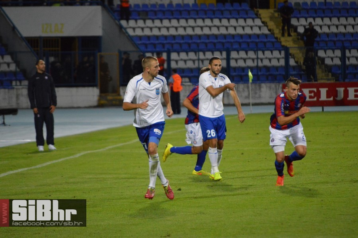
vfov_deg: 4.6
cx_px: 179
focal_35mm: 300
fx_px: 2980
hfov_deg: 6.9
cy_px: 119
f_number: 5.6
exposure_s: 1/320
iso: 3200
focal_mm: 200
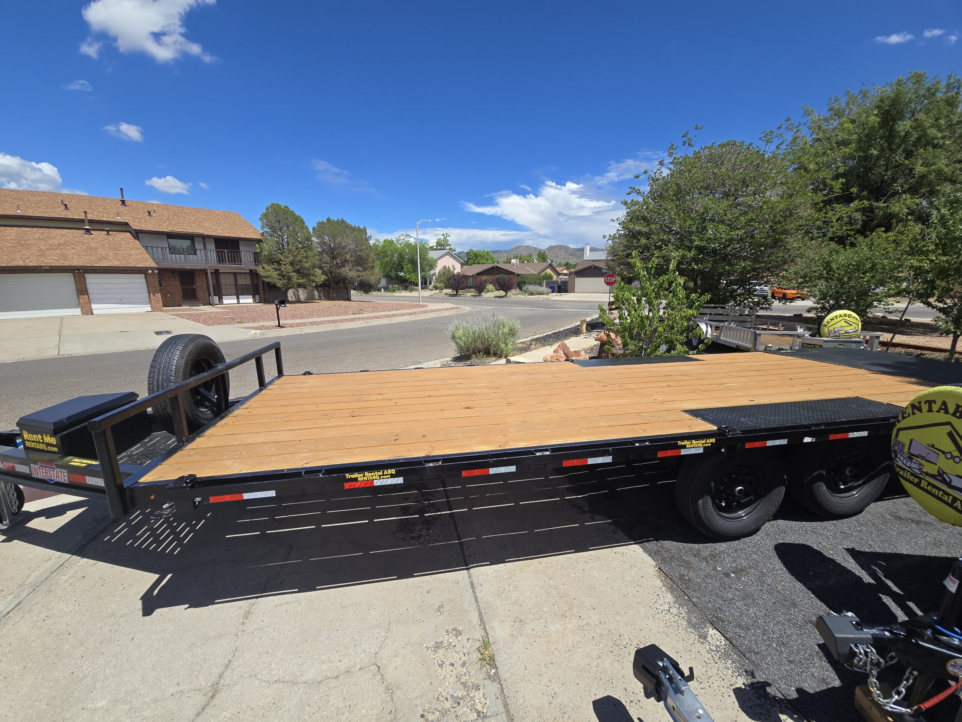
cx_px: 481
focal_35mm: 13
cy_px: 361
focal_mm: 2.2
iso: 50
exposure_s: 1/2600
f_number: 2.2
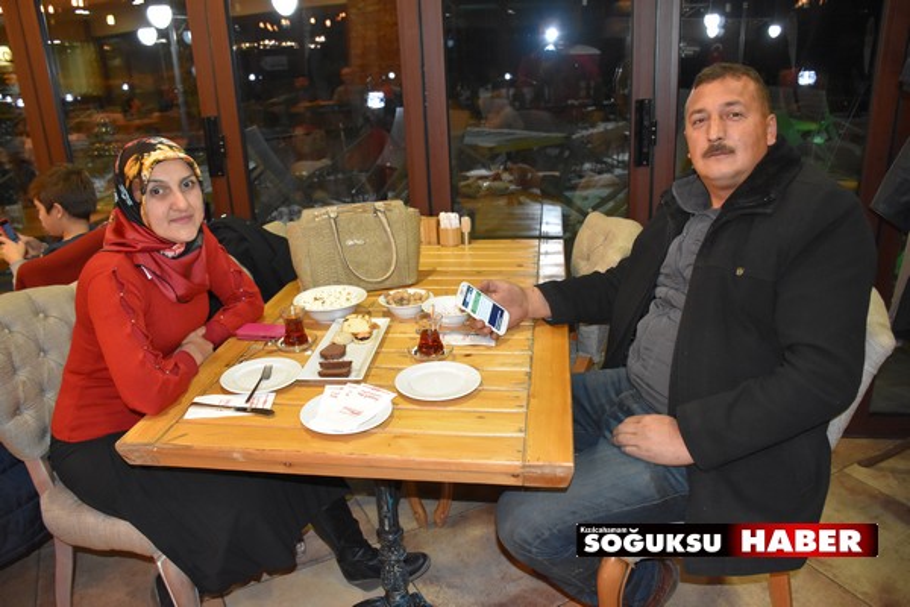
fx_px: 682
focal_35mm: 27
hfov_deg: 67.4
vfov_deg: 47.9
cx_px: 455
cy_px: 304
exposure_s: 1/60
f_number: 3.5
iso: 2500
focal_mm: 18
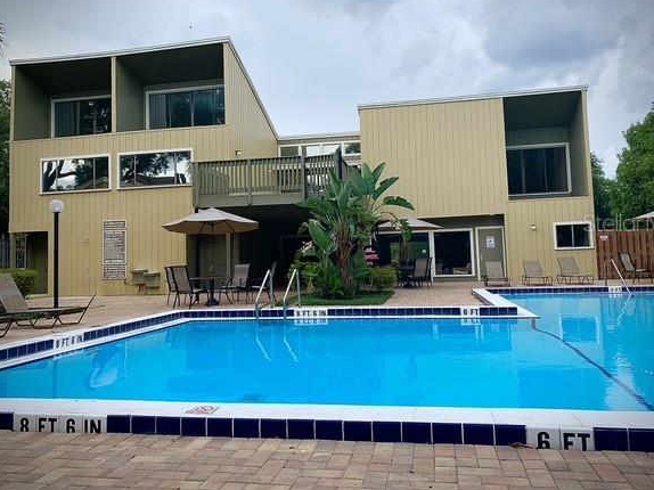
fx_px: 548
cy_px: 222
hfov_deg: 61.7
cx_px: 326
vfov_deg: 48.1
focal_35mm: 29
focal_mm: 4.25
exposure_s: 1/651
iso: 25
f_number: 1.8
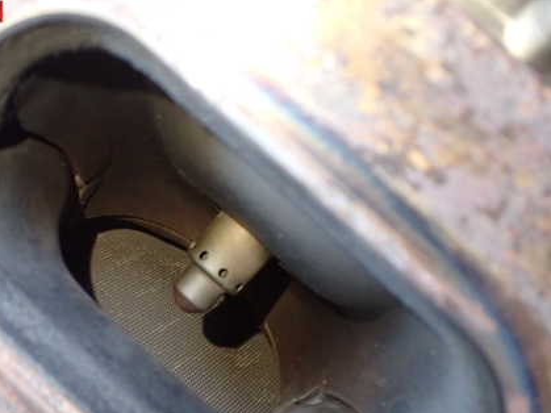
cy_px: 293
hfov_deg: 42.9
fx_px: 684
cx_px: 159
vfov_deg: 33.1
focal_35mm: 43
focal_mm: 5.4
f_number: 2.3
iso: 800
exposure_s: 1/125
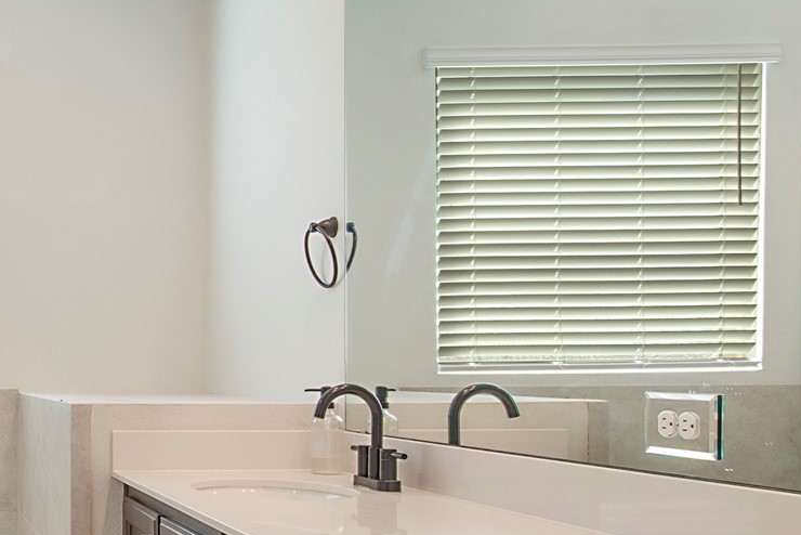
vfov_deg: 30.3
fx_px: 979
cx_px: -107
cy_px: 360
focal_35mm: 44
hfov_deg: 36.6
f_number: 11
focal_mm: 10
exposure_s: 1/15
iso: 100
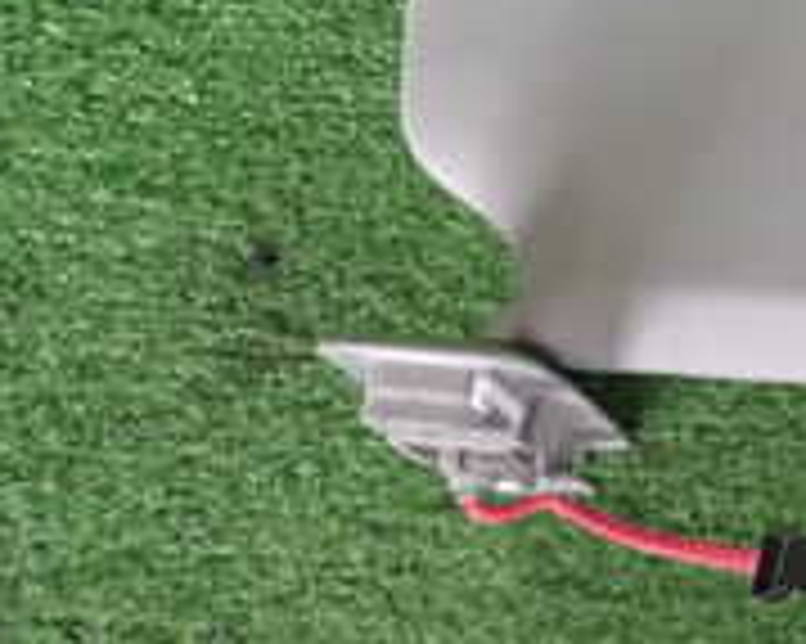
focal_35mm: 82
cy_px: 50
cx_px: 1238
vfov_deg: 18.4
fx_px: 1955
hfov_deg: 19.9
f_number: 2
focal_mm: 4.5
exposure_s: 1/30
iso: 200
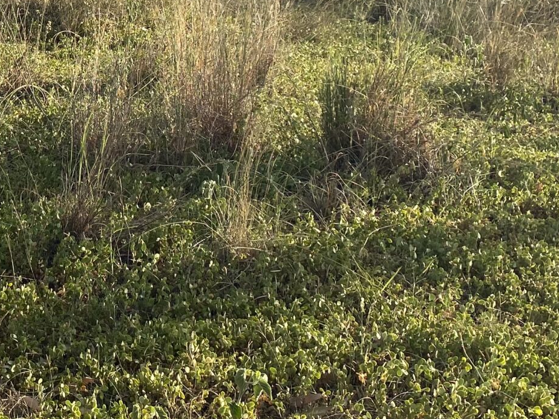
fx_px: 1163
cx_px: -8
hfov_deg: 25.6
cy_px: 11
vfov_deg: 19.9
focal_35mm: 72
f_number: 1.8
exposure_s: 1/1412
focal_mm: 4.25
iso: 32
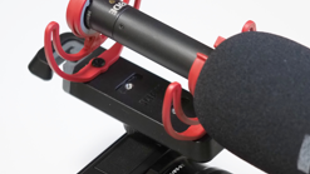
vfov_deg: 5.5
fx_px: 1825
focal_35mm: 222
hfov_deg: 9.7
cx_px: 230
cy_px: 180
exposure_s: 1/125
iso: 2000
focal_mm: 60
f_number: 2.8
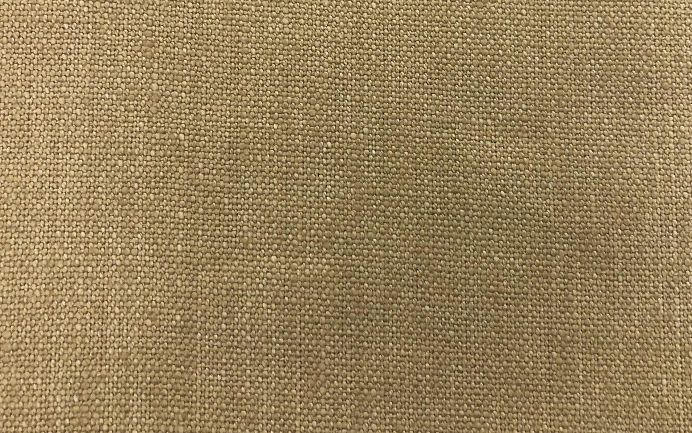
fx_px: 735
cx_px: 405
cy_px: 101
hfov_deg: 50.2
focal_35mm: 39
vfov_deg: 32.1
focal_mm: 3.99
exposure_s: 1/30
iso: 40
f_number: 1.8
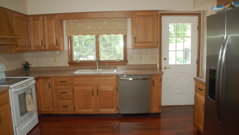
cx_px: 118
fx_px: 184
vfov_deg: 40.2
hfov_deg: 66.1
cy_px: 74
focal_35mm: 29
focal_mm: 18
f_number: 3.5
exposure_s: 1/60
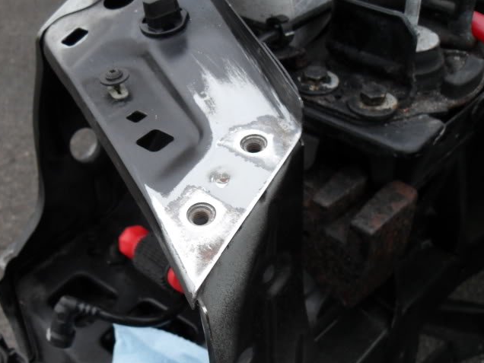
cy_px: 215
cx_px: 186
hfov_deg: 42.7
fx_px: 615
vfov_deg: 32.8
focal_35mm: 44
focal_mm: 6.2
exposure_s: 1/45
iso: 160
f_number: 2.8
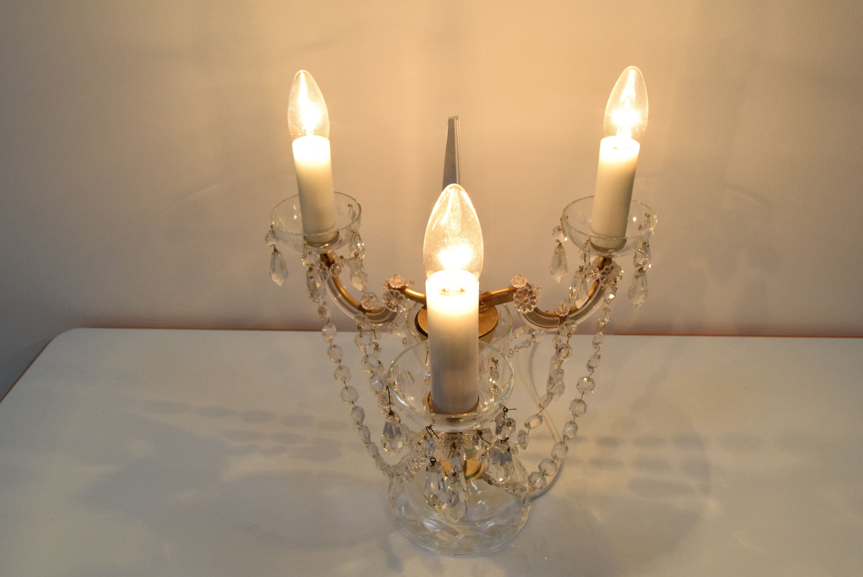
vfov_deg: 45.0
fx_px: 696
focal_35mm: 29
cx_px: 453
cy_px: 301
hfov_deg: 63.6
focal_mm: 18
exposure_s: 1/200
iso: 1600
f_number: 7.1
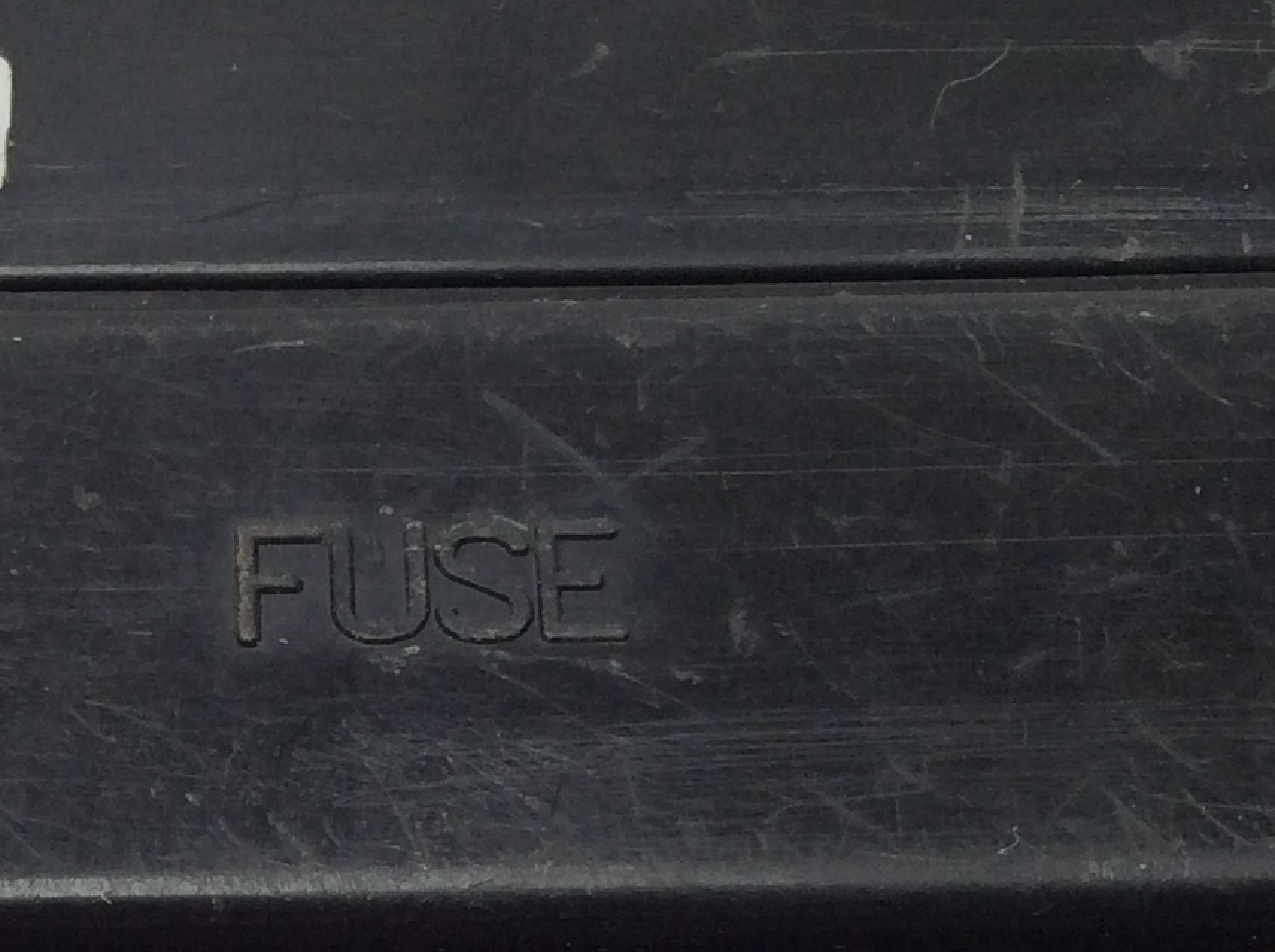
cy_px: 888
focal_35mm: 97
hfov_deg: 20.1
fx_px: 3568
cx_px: 300
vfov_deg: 15.0
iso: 32
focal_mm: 3.3
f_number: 2.4
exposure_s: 1/259
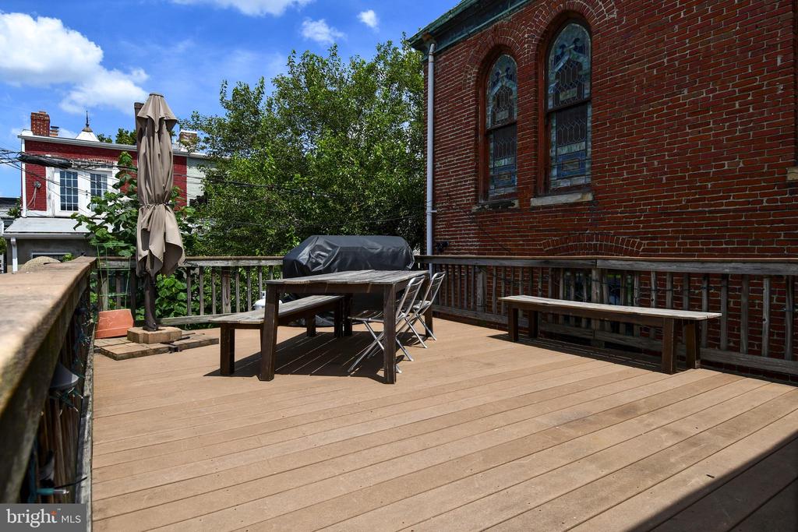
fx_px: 399
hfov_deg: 90.0
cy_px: 266
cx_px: 399
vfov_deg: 67.4
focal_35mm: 18
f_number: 9
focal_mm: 12
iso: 100
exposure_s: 1/250
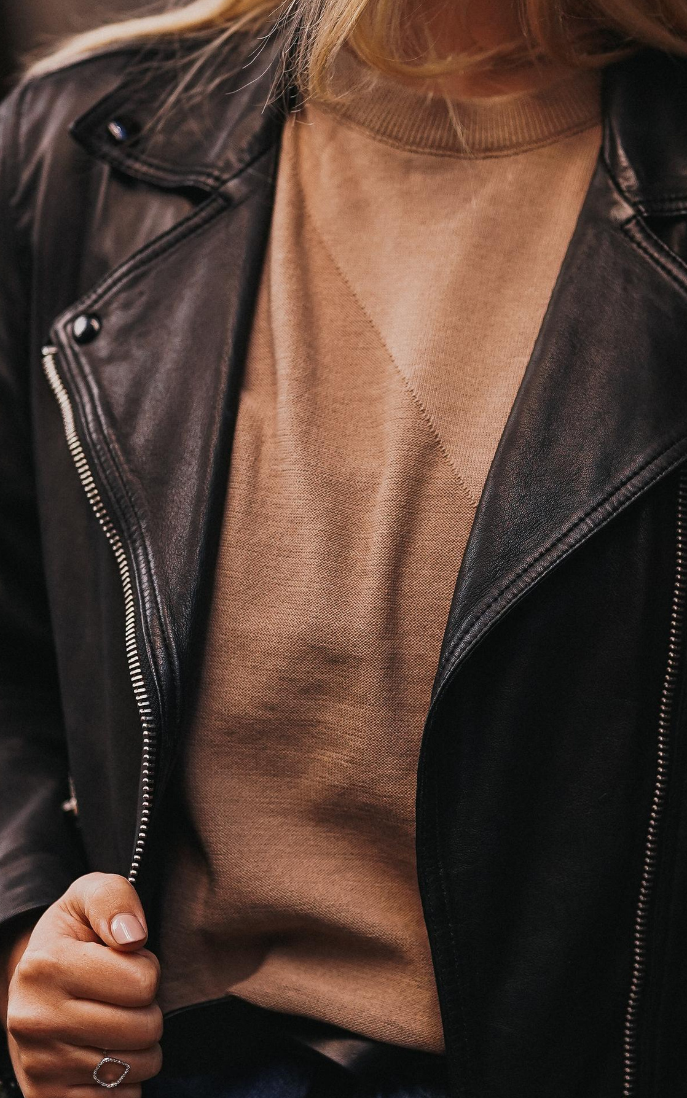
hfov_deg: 7.0
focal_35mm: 186
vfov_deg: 11.3
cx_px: 595
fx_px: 5570
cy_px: 550
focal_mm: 85
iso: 250
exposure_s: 1/1600
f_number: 1.6
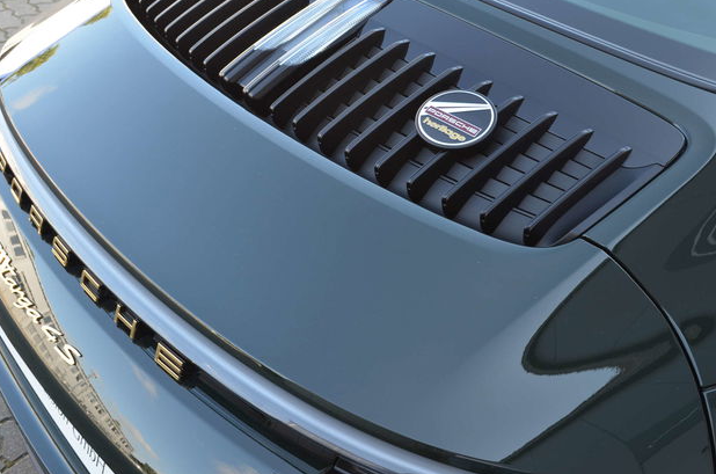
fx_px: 814
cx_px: 364
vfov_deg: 32.4
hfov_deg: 47.5
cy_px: 187
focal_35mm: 41
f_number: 5.6
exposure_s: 1/60
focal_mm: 22
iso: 220
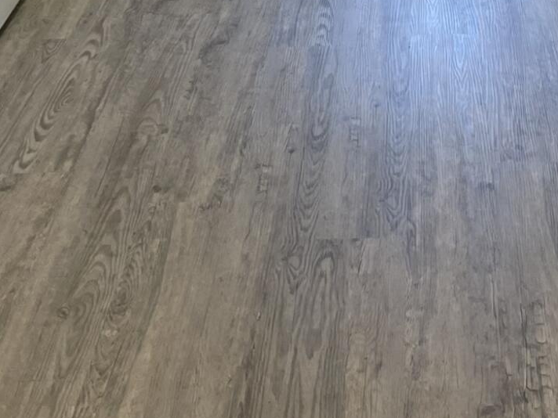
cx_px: 423
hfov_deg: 26.3
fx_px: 1177
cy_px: -279
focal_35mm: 73
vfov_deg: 17.3
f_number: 1.6
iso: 64
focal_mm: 4.2
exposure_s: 1/120
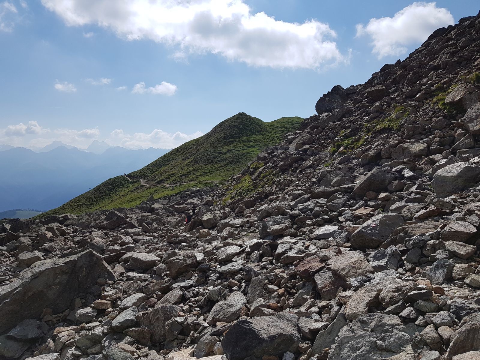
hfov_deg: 67.3
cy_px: 180
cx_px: 240
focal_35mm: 26
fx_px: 361
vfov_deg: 53.1
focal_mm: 4.2
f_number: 1.7
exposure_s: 1/5088
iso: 50
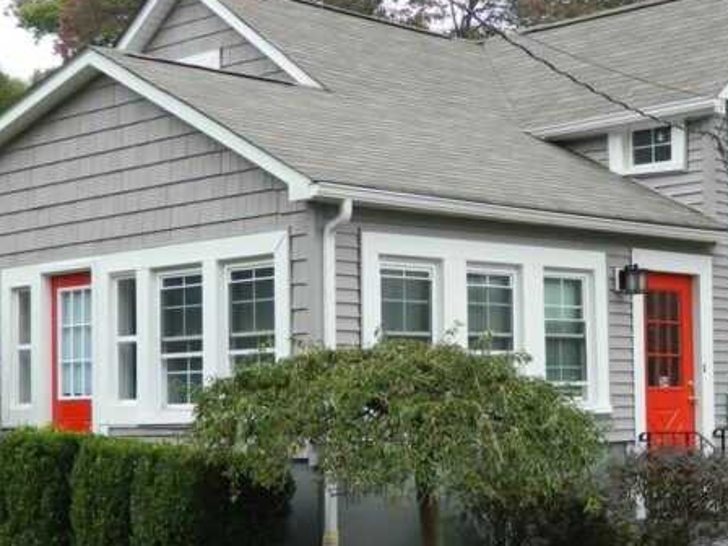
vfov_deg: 18.4
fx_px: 1682
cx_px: 518
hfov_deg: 24.2
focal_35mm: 80
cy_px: 367
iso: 80
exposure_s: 1/160
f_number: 3.3
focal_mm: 6.2
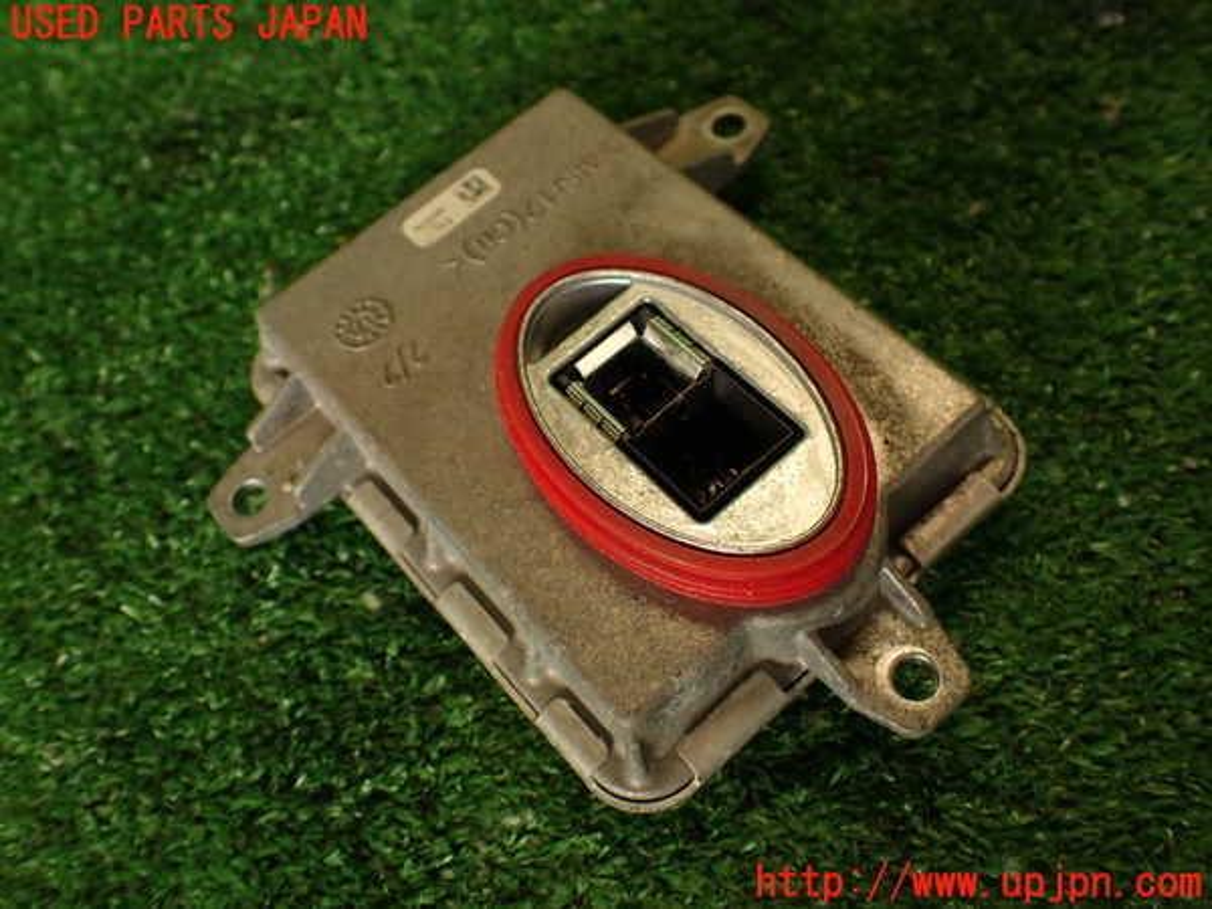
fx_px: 1120
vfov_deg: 44.2
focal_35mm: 32
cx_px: 606
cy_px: 454
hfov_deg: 56.8
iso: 160
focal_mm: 5.79
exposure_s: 1/60
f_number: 2.4
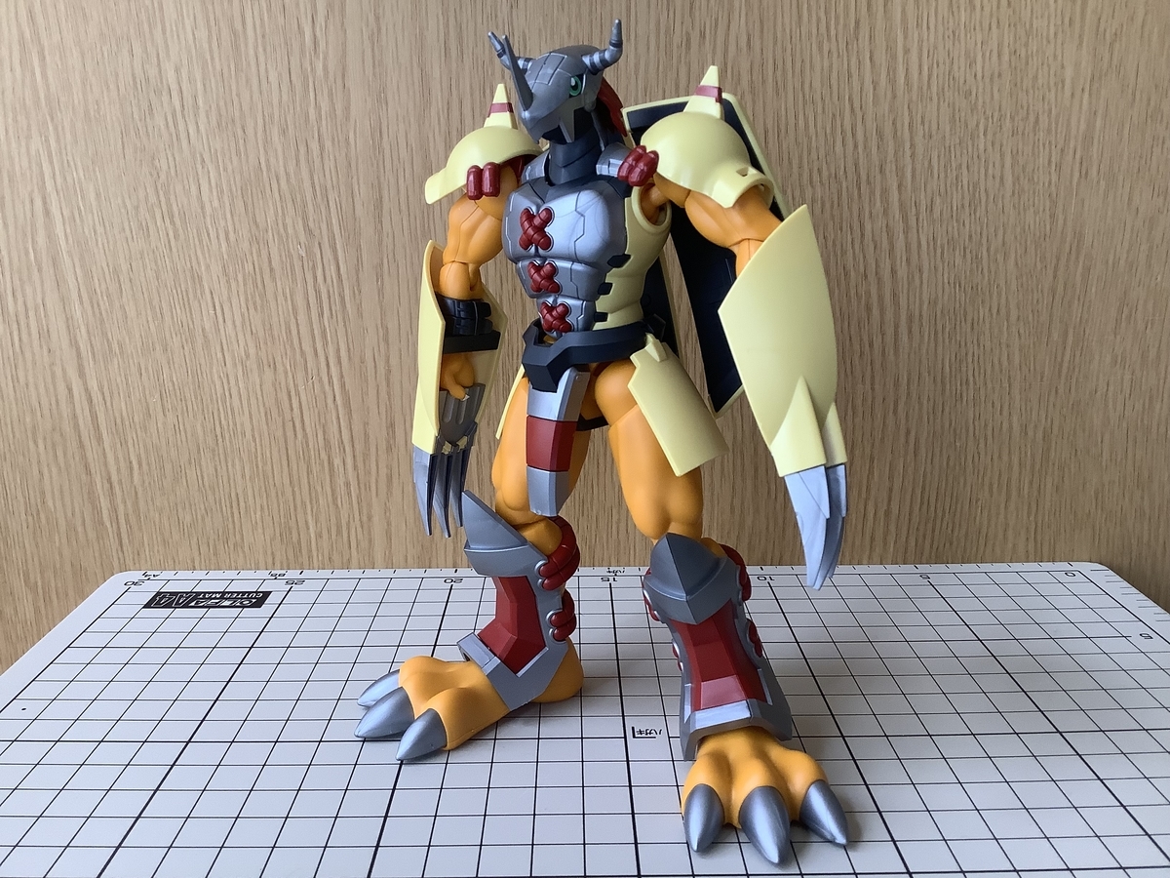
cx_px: 585
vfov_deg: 45.4
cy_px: 439
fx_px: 1048
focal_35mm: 31
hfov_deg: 58.4
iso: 100
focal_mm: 3.3
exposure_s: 1/60
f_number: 2.4
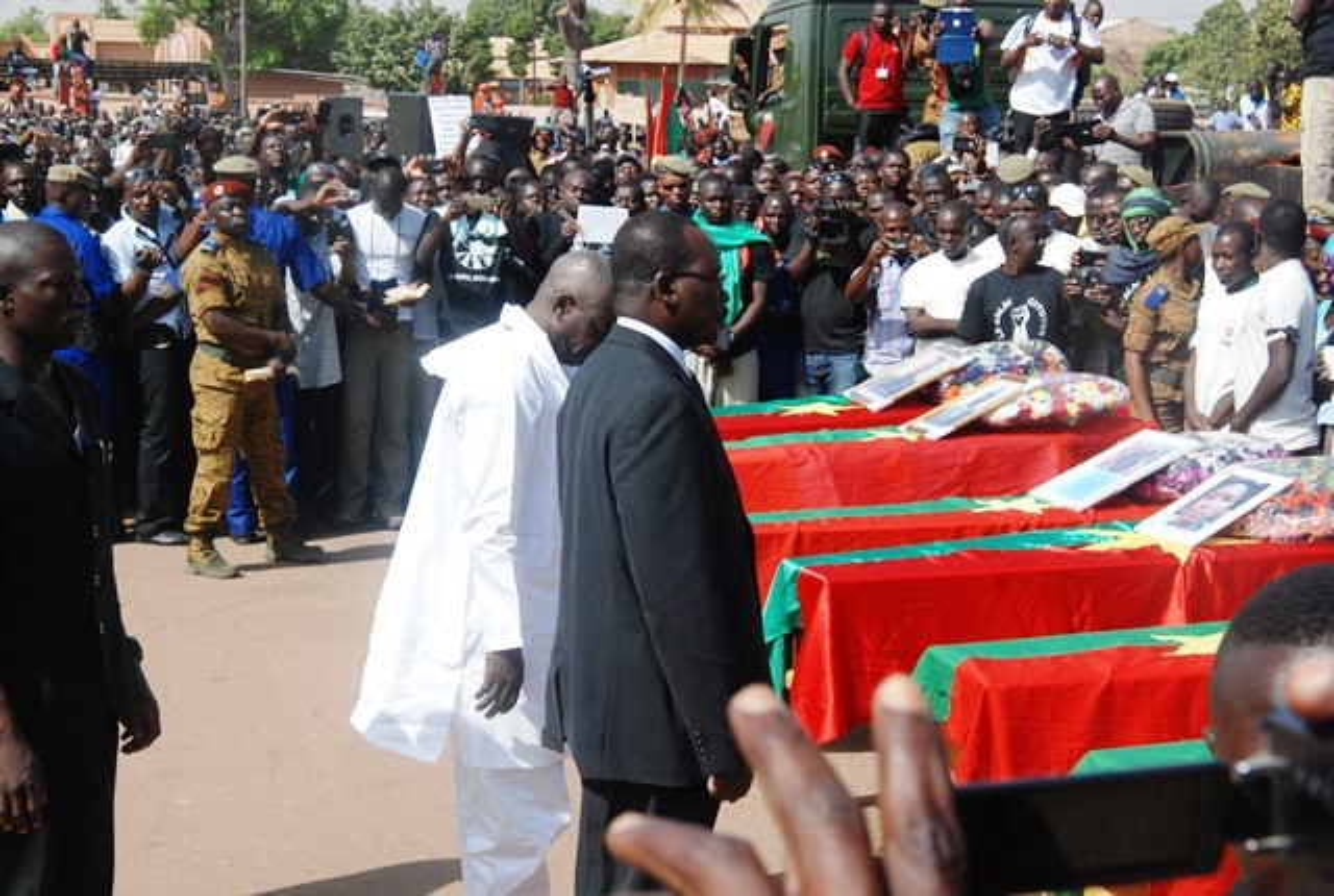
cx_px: 667
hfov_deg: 31.8
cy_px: 448
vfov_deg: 21.7
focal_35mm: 63
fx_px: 2340
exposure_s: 1/640
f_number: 13
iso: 800
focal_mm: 42
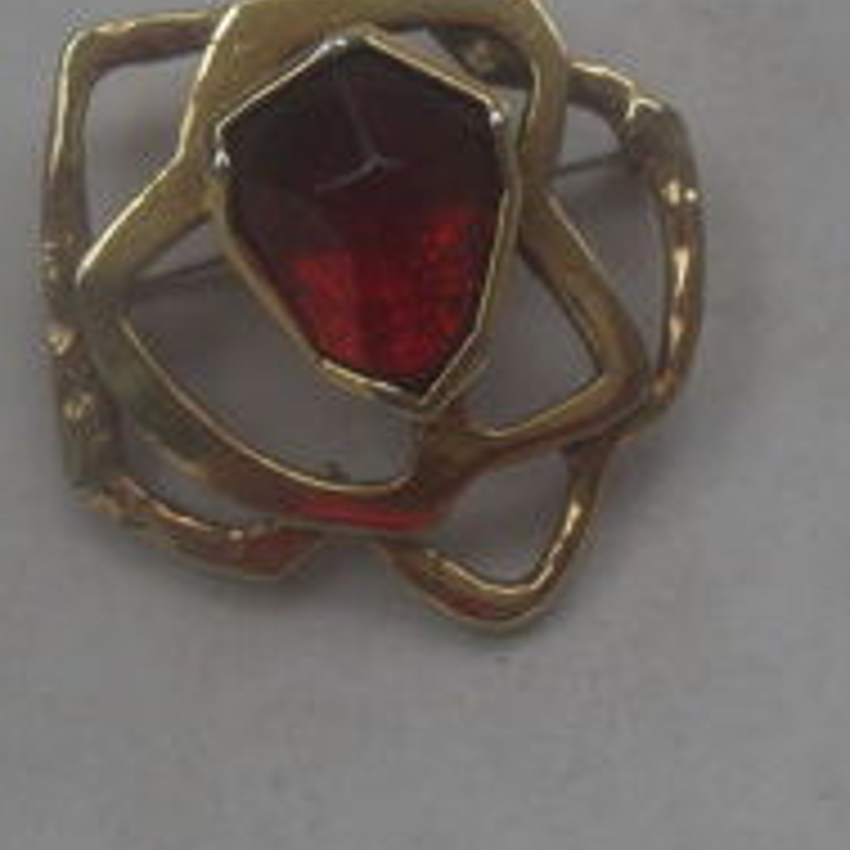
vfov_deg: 20.7
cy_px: 207
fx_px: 2306
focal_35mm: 83
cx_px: 495
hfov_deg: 20.9
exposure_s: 1/90
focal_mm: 6.3
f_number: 2.8
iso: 100
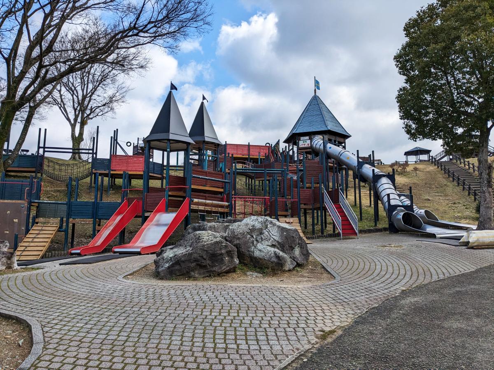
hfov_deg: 65.3
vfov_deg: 51.4
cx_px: 247
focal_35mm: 27
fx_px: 385
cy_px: 185
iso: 61
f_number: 1.73
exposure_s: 1/3344
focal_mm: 4.38
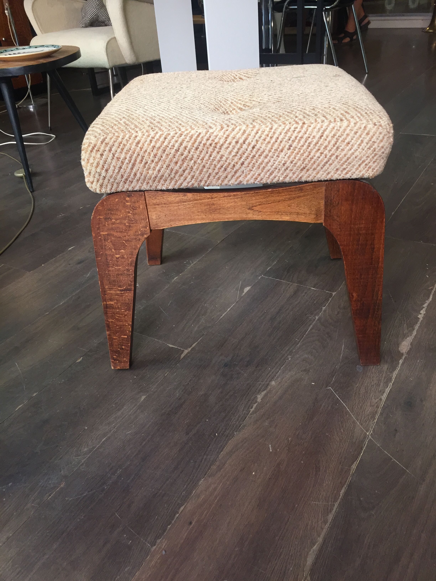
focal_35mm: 29
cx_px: 218
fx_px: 487
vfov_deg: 61.7
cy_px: 290
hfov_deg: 48.2
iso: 50
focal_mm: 4.15
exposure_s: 1/33
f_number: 2.2
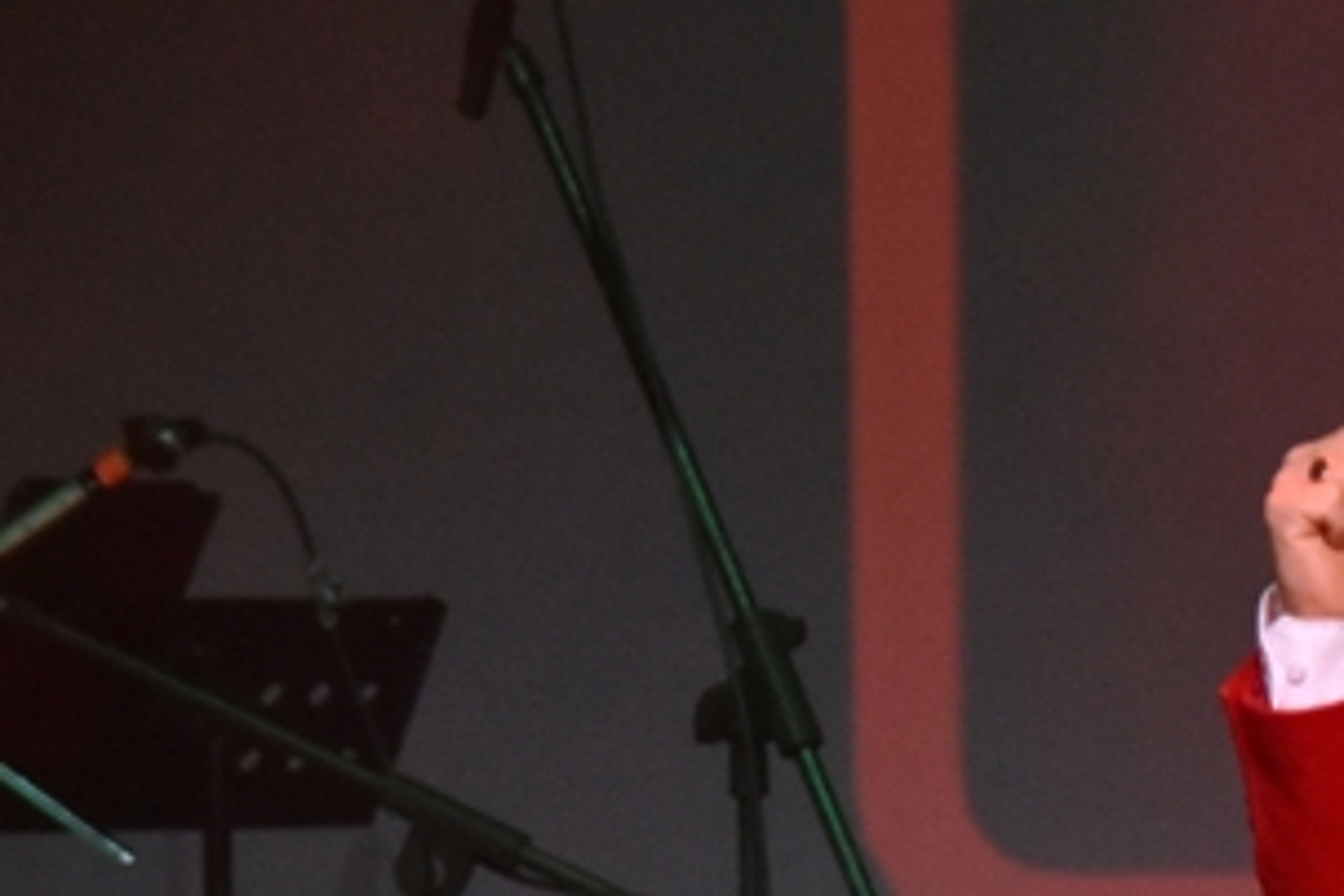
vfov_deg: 2.5
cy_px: 1249
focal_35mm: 544
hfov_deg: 3.8
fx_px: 20308
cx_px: 2213
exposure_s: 1/80
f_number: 4.8
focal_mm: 110
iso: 1600
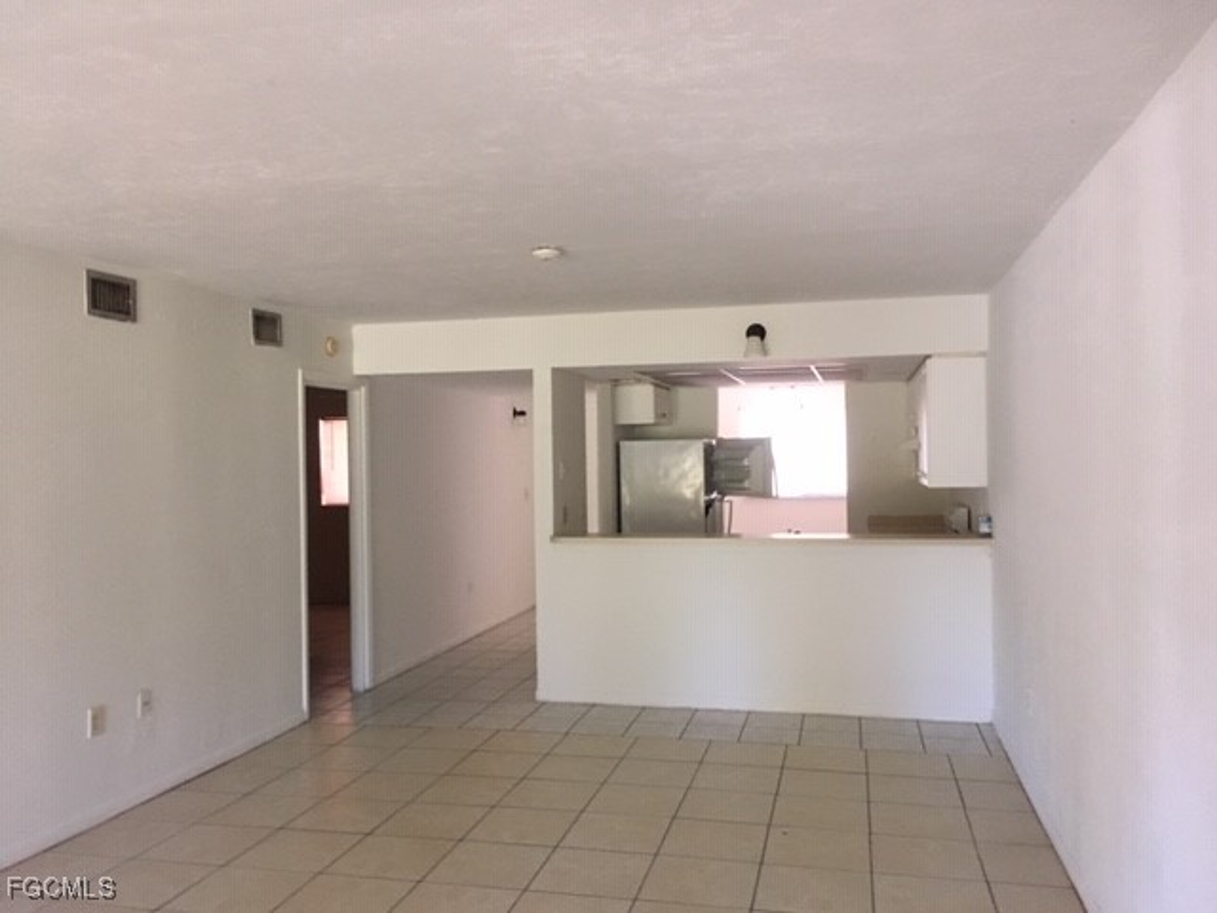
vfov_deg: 48.2
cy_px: 456
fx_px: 1020
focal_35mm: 29
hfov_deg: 61.7
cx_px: 608
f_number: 2.2
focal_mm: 4.15
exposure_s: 1/20
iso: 200
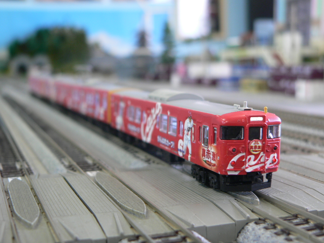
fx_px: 534
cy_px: 122
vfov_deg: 25.7
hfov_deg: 33.8
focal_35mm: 57
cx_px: 162
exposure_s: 1/13
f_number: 2.8
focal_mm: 9.4
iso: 100
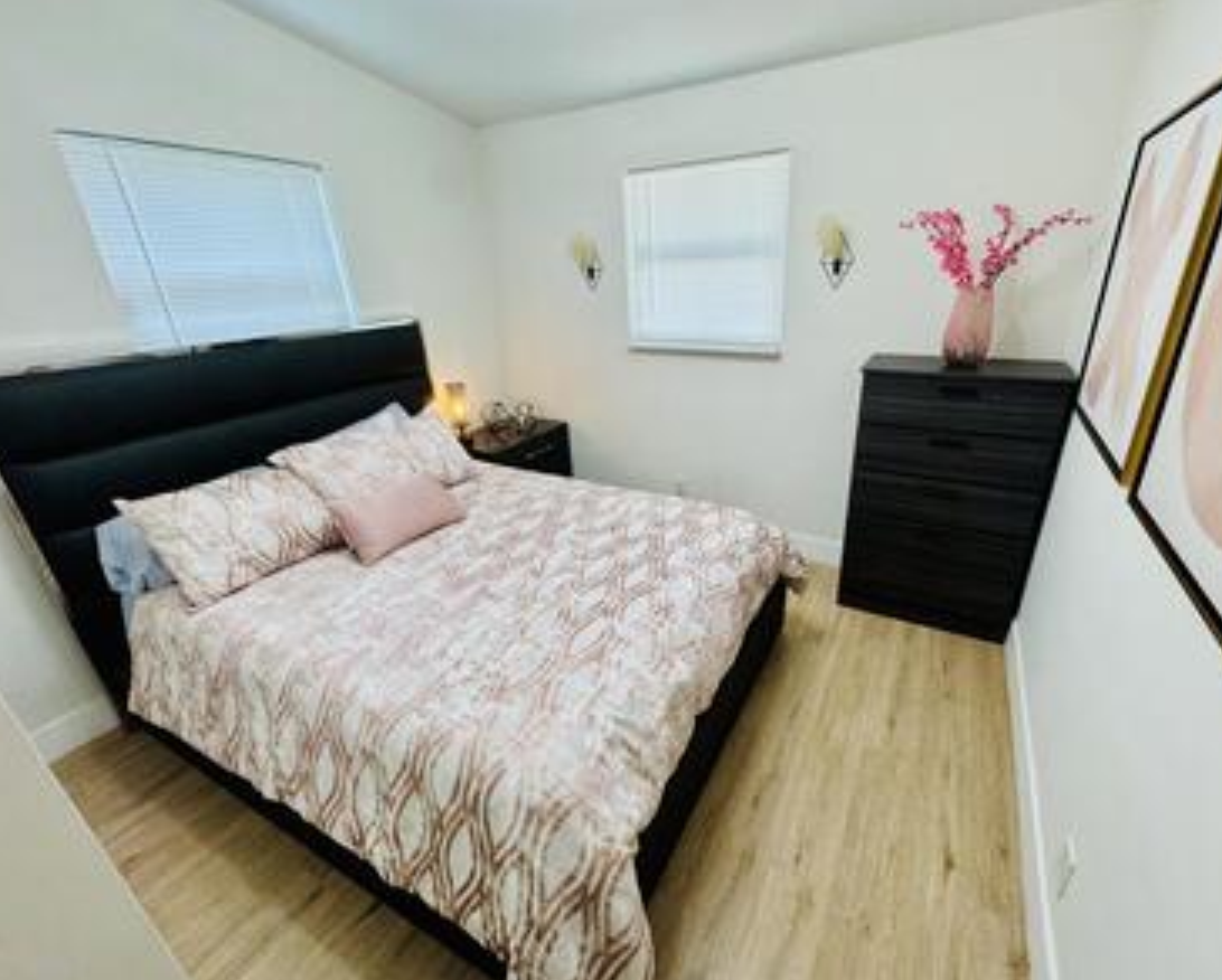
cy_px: 493
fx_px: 543
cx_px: 655
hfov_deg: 96.6
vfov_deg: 84.1
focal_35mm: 15
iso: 160
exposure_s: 1/120
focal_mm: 2.22
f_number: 2.2
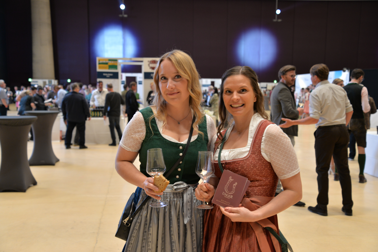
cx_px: 189
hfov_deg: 48.5
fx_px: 420
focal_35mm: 40
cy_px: 126
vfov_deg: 33.4
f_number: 4.2
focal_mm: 40
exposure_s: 1/30
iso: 800
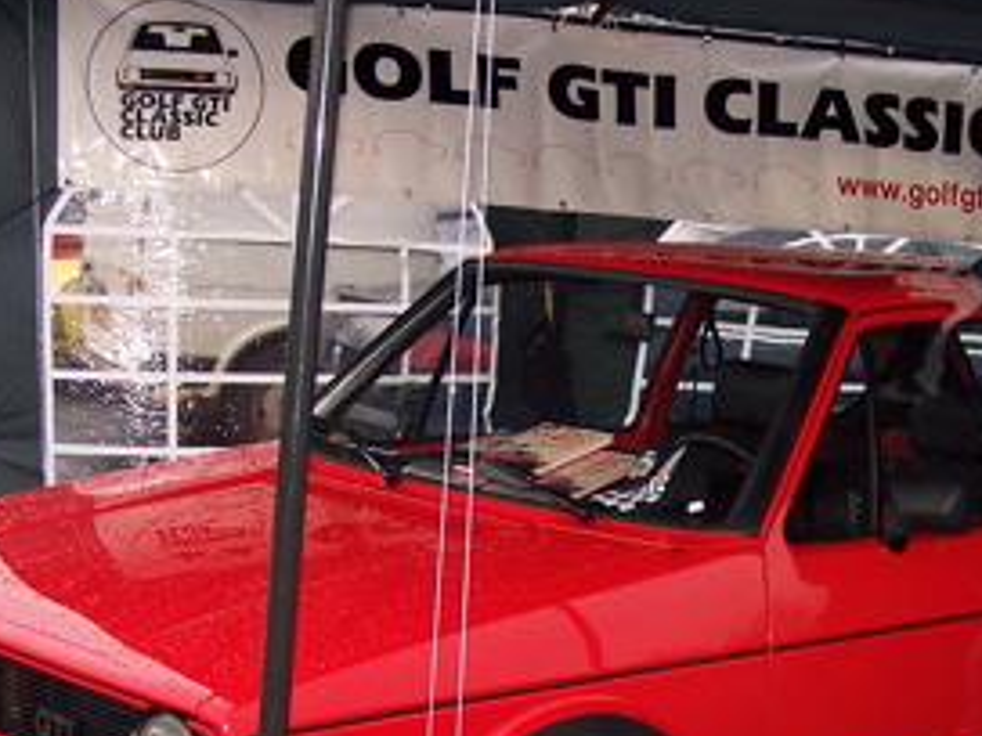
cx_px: 794
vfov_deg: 18.1
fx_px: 2298
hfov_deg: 23.7
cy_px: 529
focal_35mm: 81
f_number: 2.8
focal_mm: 6.3
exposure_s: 1/60
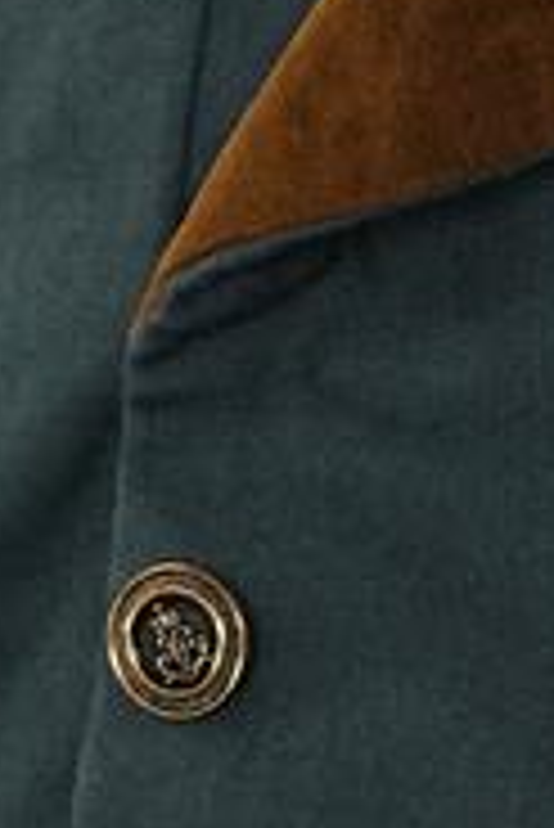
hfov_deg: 5.8
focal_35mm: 235
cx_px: 613
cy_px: 40
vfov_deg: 8.7
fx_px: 5414
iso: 2500
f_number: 5
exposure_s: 1/125
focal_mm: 36
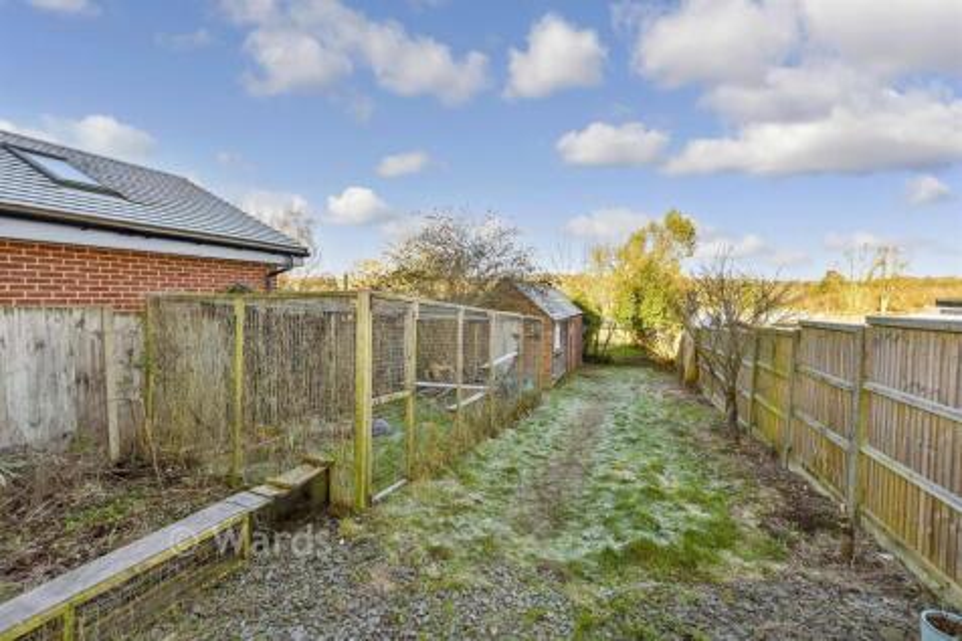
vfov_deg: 77.3
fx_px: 401
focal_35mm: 15
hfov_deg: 100.4
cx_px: 481
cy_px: 320
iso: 400
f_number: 6.3
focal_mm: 10
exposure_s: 1/250
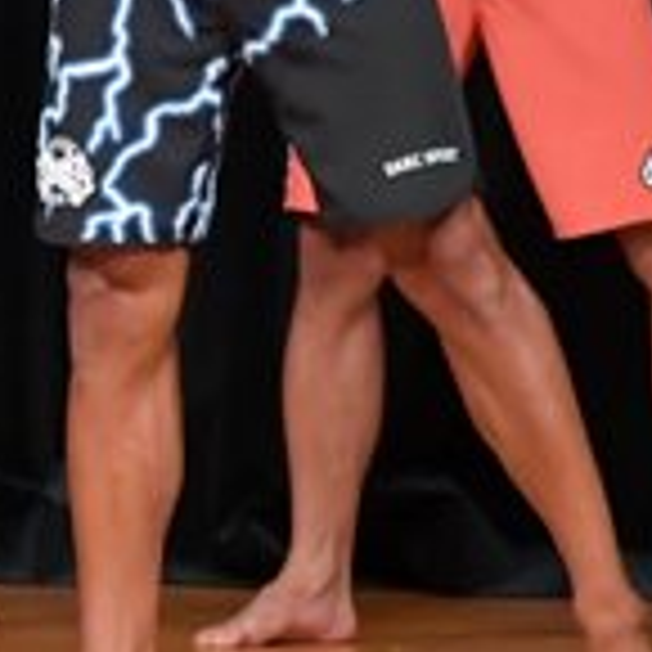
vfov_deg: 1.7
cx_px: -879
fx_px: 21842
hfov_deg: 1.7
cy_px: -76
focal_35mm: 1025
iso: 5000
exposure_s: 1/400
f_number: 5.6
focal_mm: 150
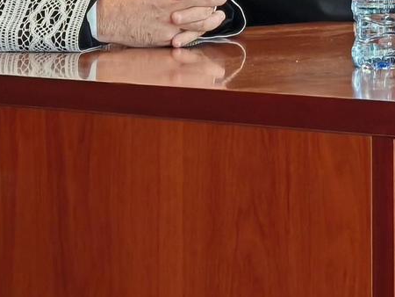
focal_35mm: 192
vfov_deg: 7.5
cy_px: -212
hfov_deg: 10.2
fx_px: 2192
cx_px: 408
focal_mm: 6.67
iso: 160
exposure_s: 1/33
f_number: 1.9
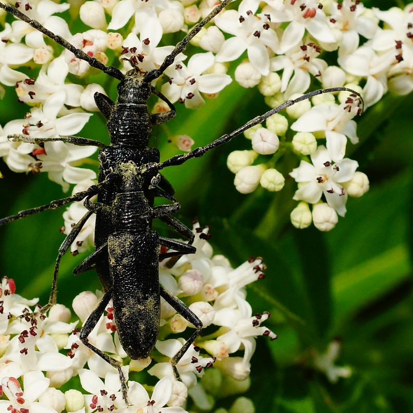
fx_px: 2605
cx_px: 116
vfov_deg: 9.1
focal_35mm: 193
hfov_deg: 9.1
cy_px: 206
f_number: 8
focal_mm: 50
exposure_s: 1/800
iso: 400
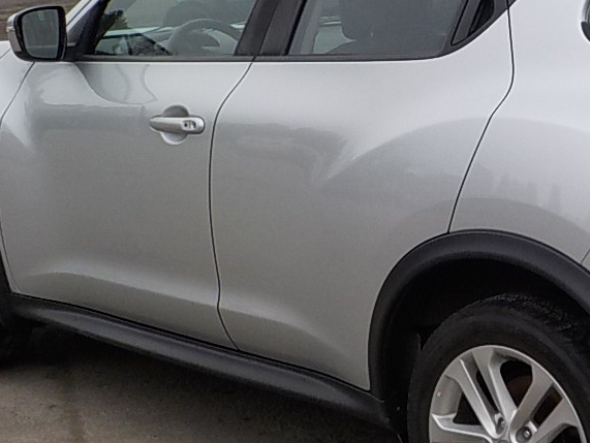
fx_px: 1433
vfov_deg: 17.5
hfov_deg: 22.8
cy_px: 152
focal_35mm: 84
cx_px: 508
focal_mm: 4.1
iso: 125
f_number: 3.3
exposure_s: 1/200
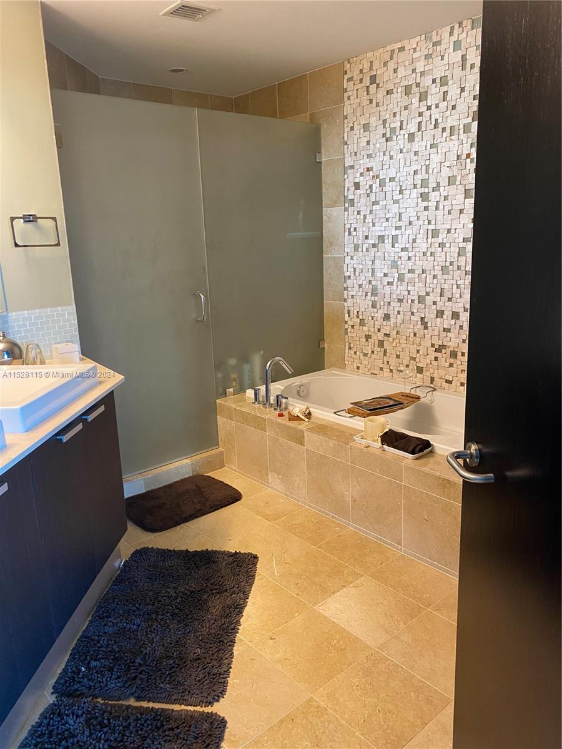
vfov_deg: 67.3
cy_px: 374
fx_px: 563
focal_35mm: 26
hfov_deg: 53.1
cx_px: 281
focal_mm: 4.25
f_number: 1.8
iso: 200
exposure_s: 1/60
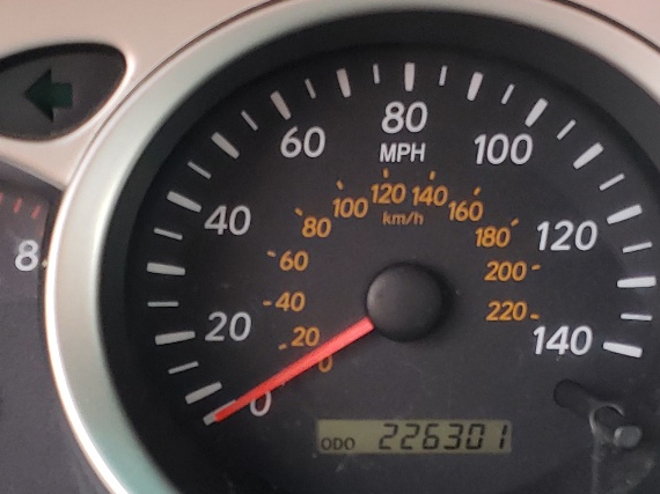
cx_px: 359
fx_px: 1391
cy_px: 385
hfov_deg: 26.7
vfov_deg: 20.0
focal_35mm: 73
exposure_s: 1/120
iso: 75
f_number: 1.5
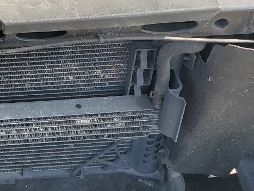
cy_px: -103
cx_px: -90
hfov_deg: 19.9
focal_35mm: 89
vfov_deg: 15.3
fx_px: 654
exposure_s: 1/909
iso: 50
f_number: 1.5
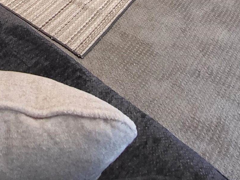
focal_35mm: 50
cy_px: -132
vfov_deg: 21.1
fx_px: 347
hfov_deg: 36.6
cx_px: 42
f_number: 2.2
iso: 320
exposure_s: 1/60
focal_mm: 1.74
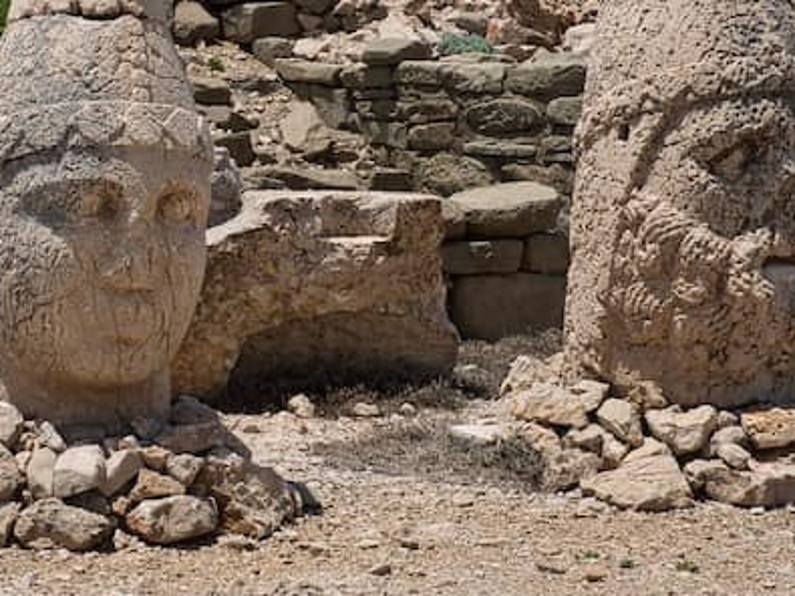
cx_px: 225
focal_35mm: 95
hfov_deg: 20.5
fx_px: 2181
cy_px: 117
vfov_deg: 15.5
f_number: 8
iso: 100
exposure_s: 1/400
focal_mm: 18.92
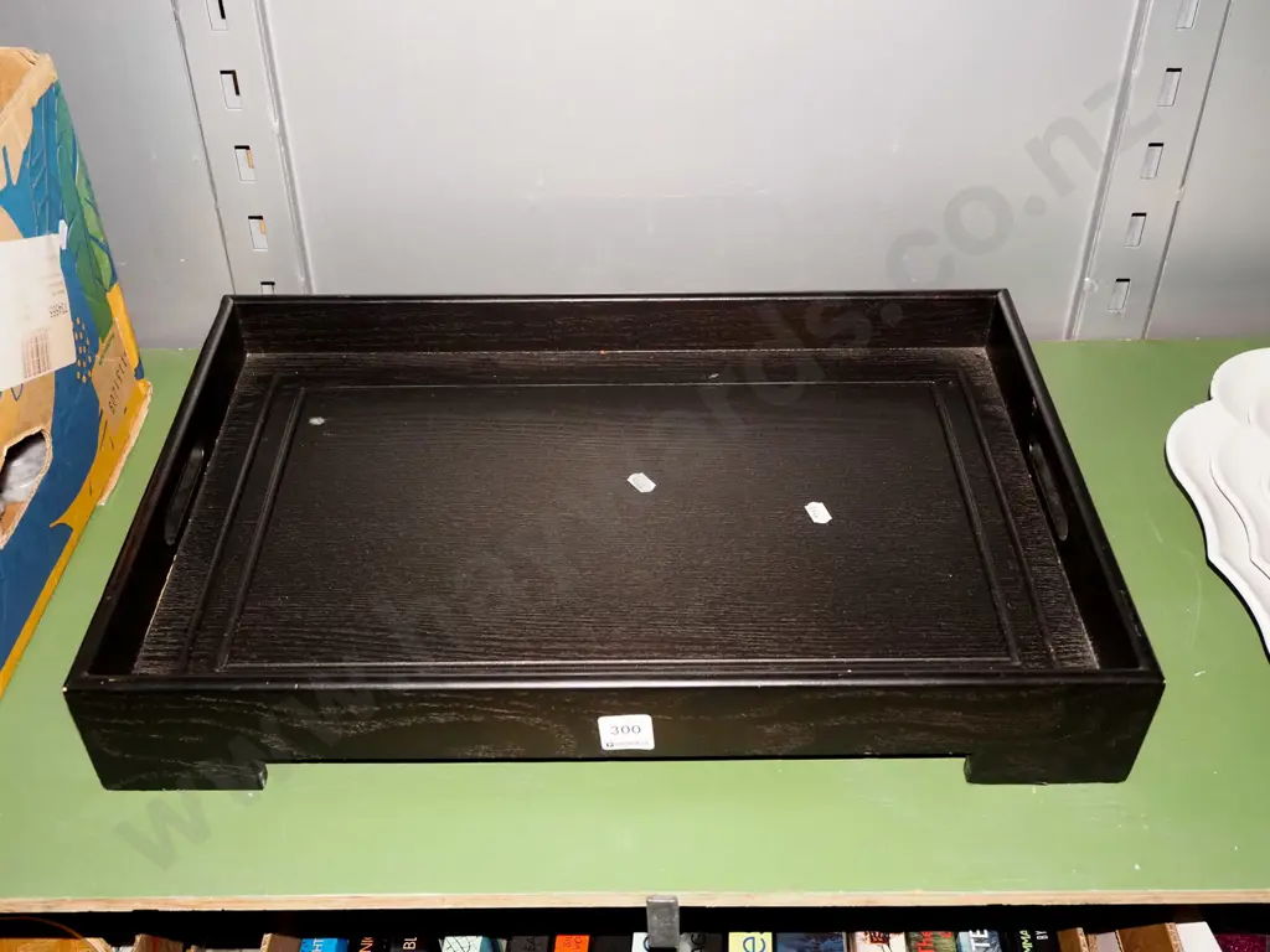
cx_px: 635
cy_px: 476
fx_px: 1321
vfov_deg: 39.7
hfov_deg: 51.4
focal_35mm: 36
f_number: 5.6
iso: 2500
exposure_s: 1/160
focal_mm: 18
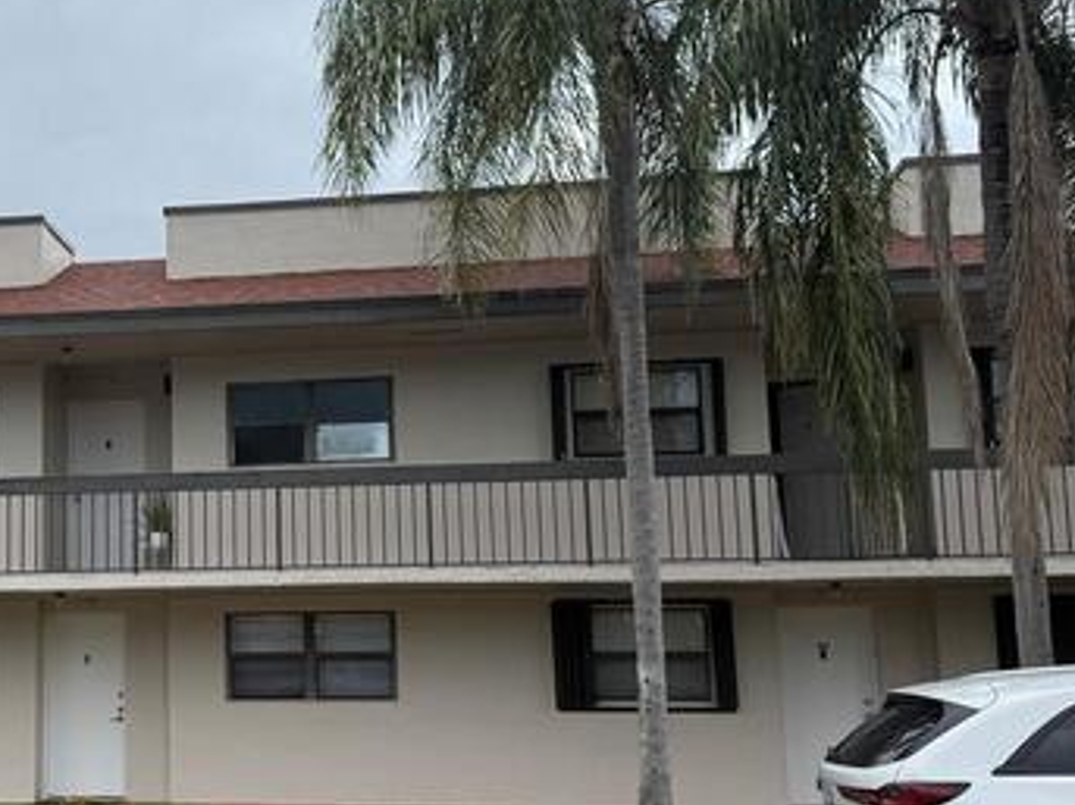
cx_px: 135
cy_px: 395
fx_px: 1738
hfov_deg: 32.8
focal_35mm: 56
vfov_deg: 26.1
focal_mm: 6.76
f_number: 1.78
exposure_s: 1/2445
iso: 80
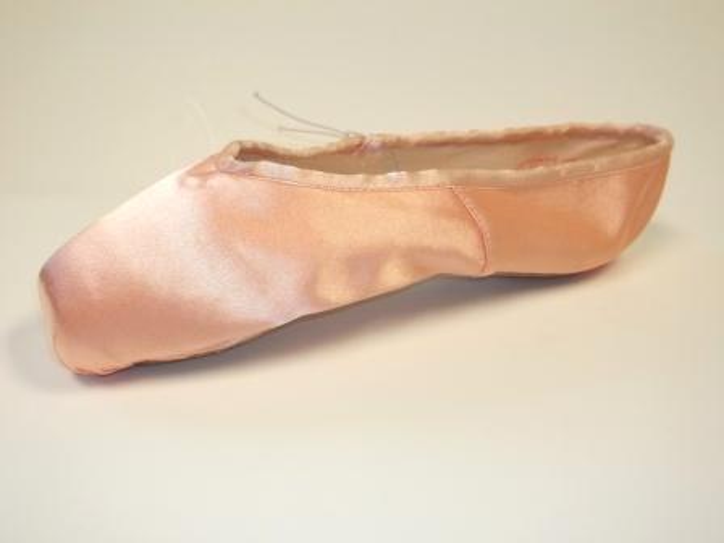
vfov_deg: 31.5
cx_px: 362
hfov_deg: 41.2
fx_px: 962
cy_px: 272
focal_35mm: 46
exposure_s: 1/40
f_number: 3.7
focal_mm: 8.3
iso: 64
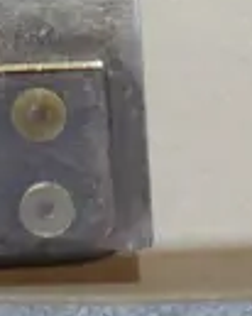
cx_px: -83
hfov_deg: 2.4
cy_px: -486
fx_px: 6095
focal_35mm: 653
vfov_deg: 2.9
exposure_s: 1/100
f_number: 5.6
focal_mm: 42
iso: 1600
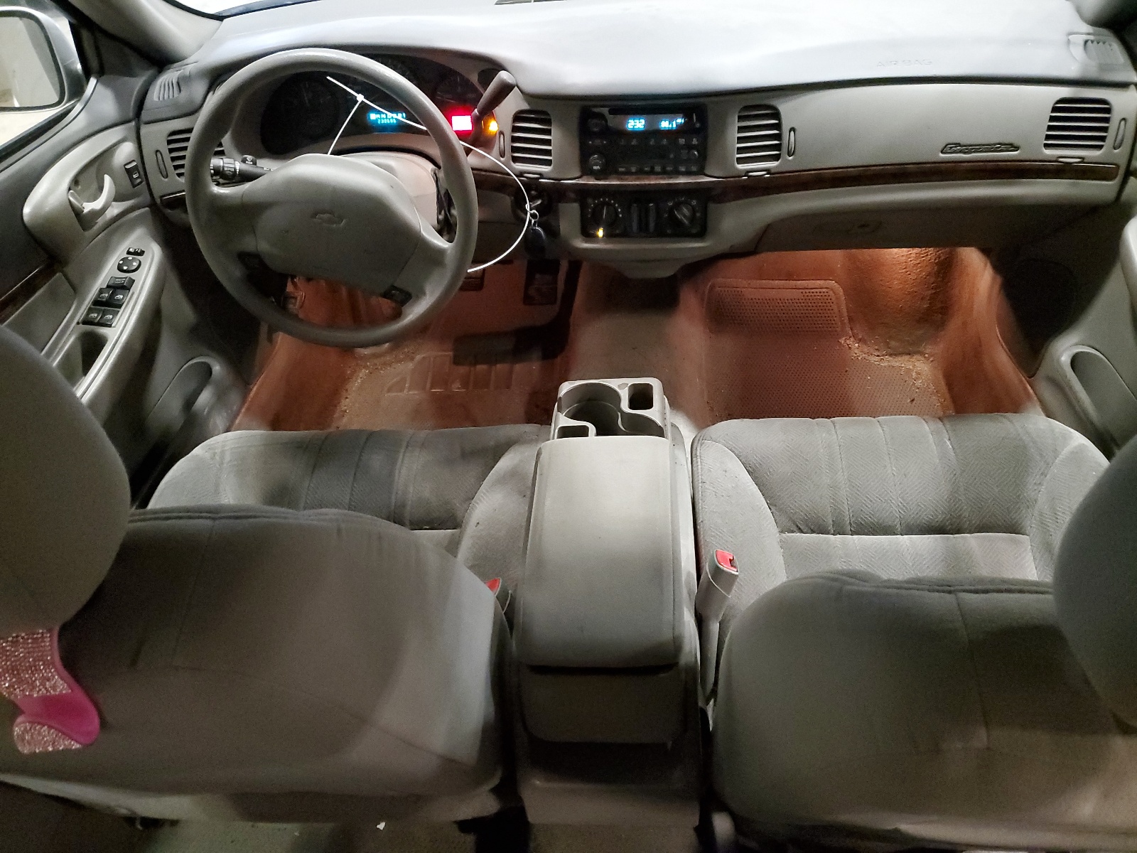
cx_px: 568
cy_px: 426
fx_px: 854
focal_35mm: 26
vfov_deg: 53.1
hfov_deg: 67.3
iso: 810
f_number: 1.5
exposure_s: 1/15
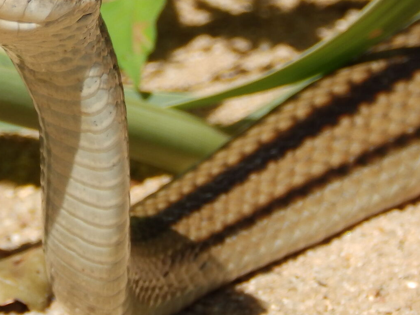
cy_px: 68
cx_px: 109
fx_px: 14932
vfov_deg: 1.2
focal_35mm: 1231
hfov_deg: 1.6
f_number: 5.7
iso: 80
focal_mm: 94.1
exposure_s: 1/320
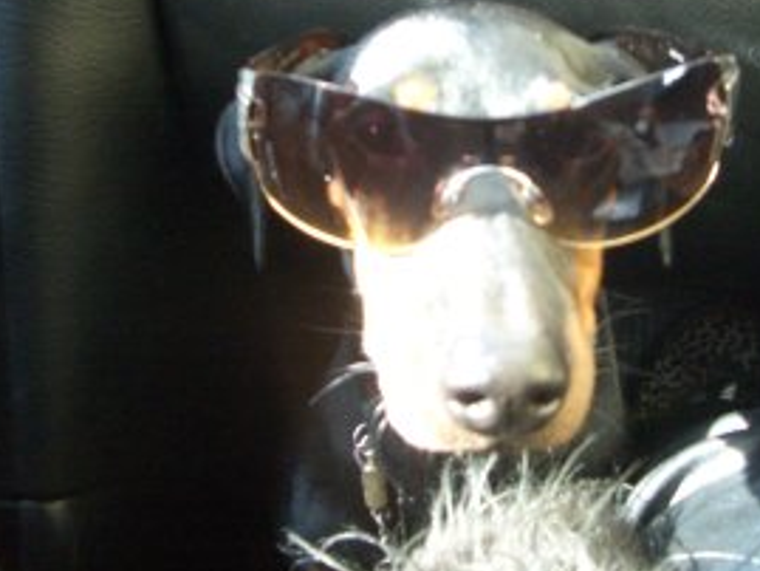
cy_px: 201
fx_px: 1142
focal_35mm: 52
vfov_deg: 27.9
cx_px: 503
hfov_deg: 36.4
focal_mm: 5.8
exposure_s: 1/60
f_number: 2.6
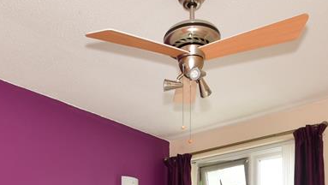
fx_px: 366
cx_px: 114
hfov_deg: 47.7
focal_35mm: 42
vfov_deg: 24.1
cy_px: 254
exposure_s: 1/13
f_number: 8
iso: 200
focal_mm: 10
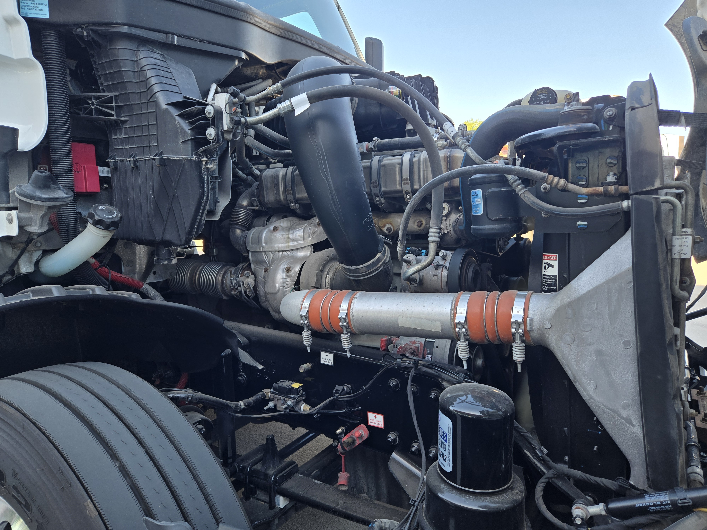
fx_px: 470
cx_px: 354
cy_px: 265
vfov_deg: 58.9
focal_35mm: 23
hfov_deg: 73.9
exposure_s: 1/180
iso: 32
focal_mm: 5.4
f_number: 1.8
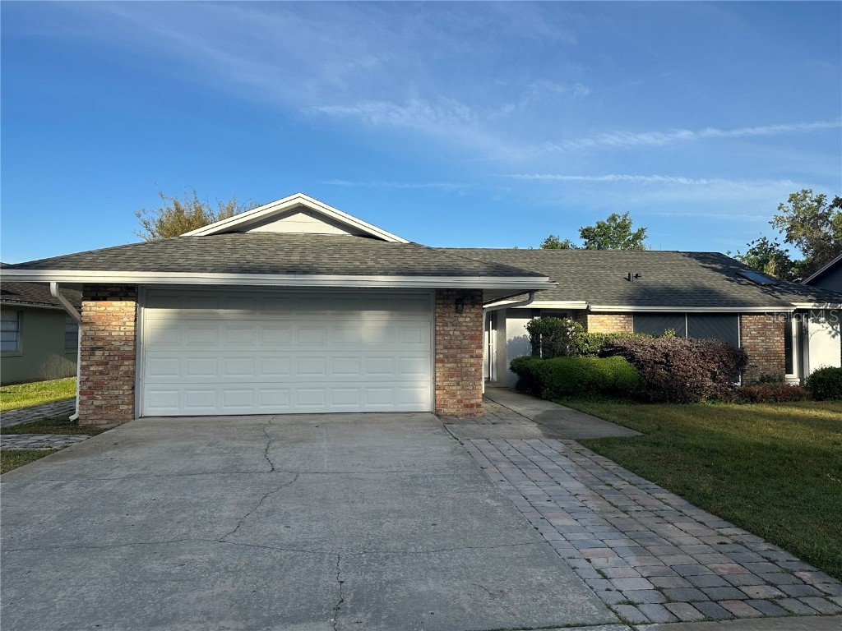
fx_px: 584
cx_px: 421
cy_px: 316
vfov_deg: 56.8
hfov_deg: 71.6
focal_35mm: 24
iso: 80
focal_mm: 6.86
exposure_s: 1/3058
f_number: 1.78
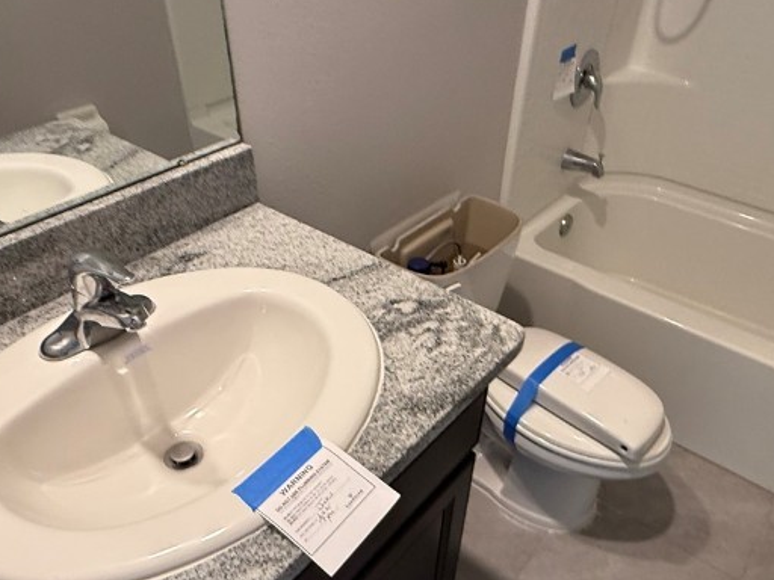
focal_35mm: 28
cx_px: 401
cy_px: 366
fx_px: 626
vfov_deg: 49.2
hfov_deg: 63.4
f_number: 2.2
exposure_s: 1/60
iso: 200
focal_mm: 2.22
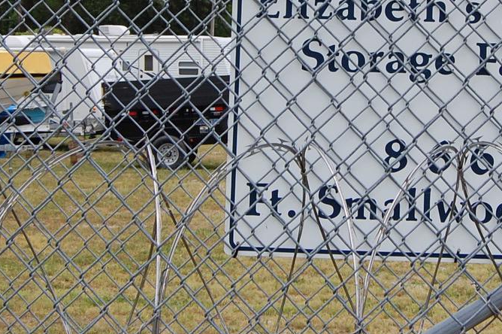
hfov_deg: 22.1
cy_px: 42
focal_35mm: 92
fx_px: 1282
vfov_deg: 14.7
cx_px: 334
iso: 200
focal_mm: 20
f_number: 9
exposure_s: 1/320
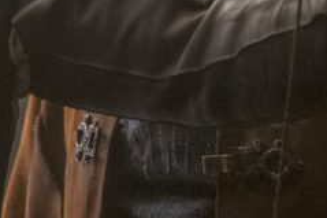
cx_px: 63
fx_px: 2841
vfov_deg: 4.4
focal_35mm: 313
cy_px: -5
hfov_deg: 6.6
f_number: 2.8
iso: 3200
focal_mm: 48.5
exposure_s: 1/125
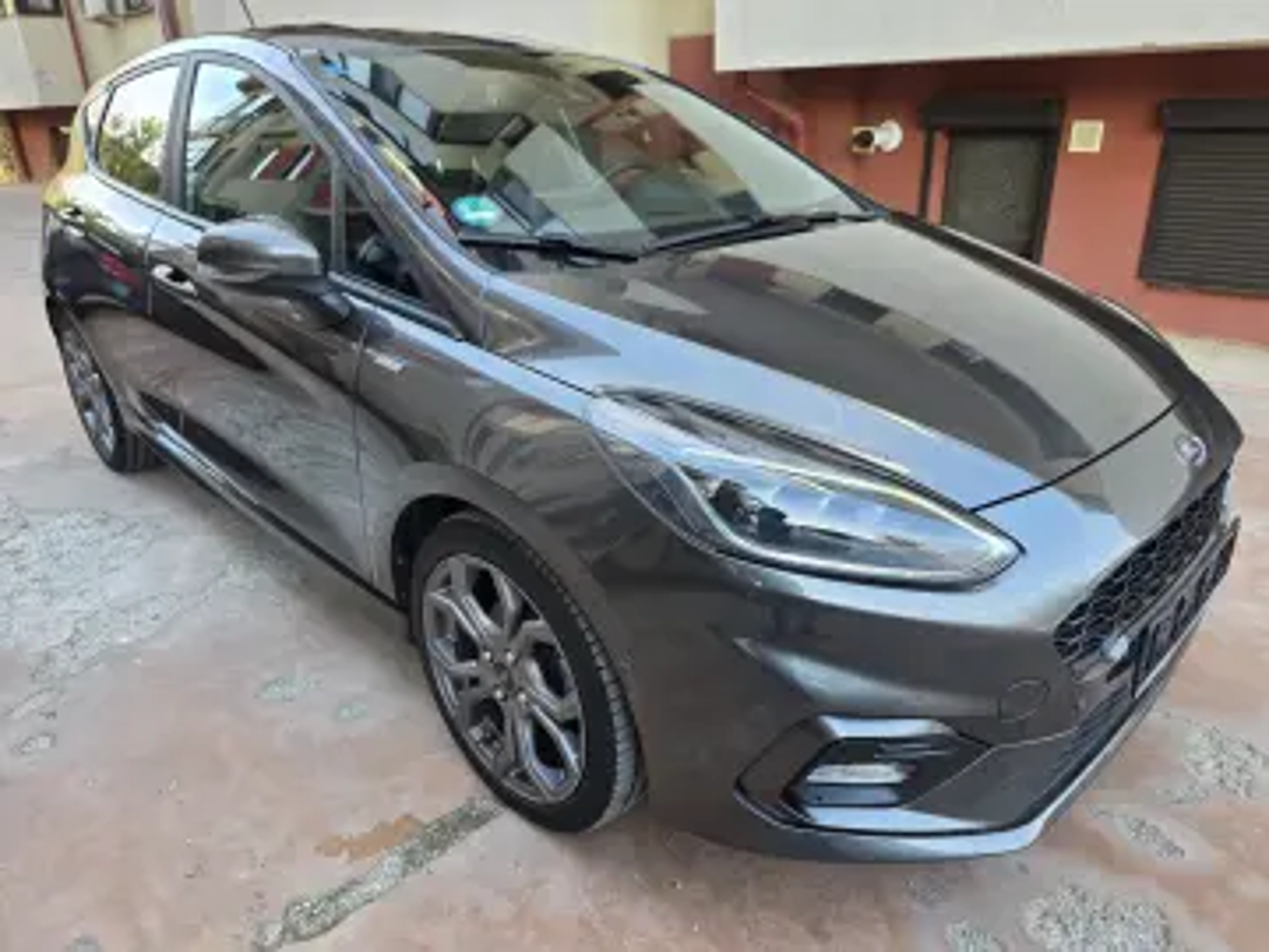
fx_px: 843
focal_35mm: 23
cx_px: 634
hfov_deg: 73.9
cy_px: 476
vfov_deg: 58.9
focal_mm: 6.3
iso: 16
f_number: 1.7
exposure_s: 1/51
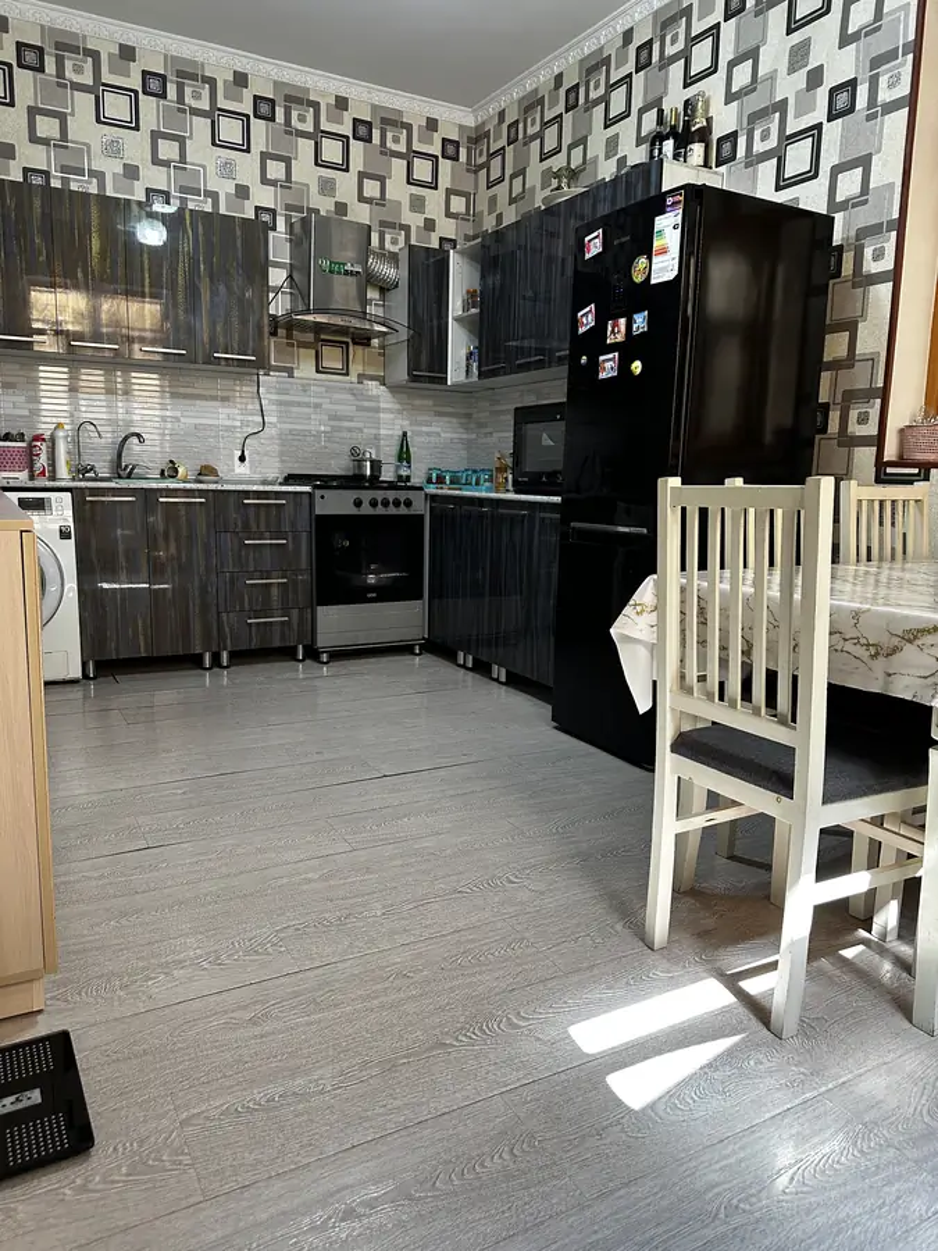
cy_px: 626
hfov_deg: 56.8
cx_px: 469
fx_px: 867
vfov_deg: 71.6
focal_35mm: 24
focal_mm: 6.86
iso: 250
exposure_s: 1/85
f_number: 1.78
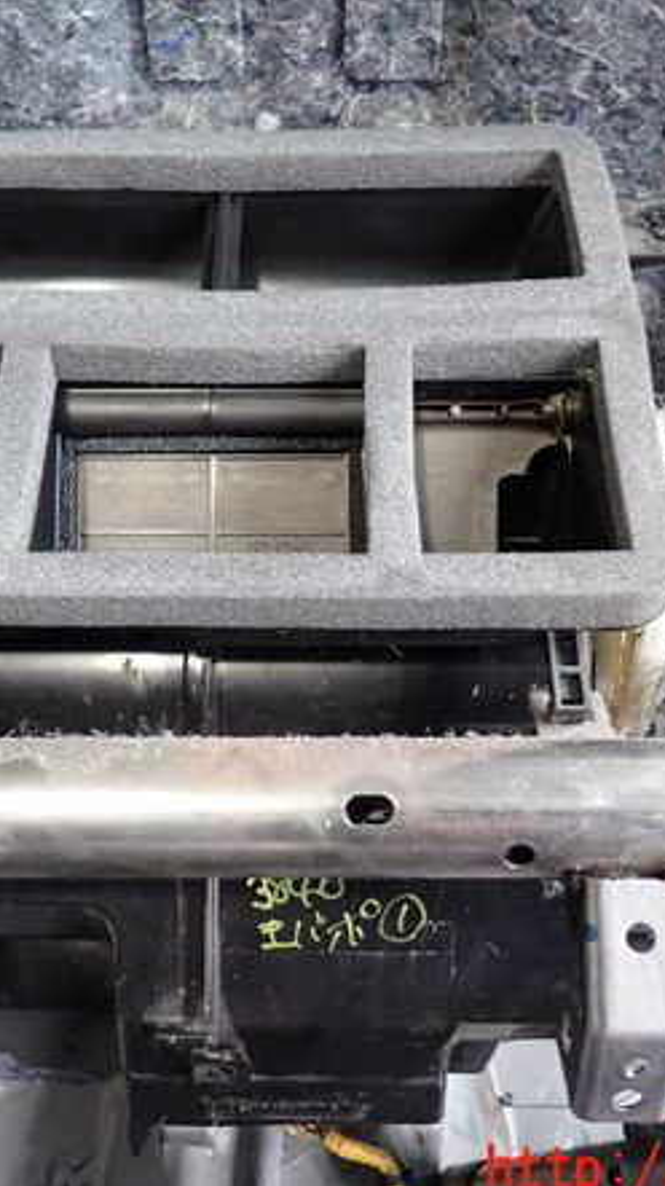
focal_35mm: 37
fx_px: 1162
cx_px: 287
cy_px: 601
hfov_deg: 31.9
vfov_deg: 54.0
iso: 200
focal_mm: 4.5
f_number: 2
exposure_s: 1/30
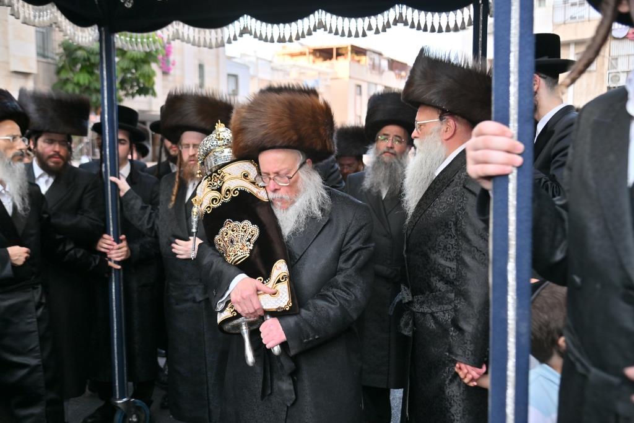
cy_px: 212
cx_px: 317
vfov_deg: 37.9
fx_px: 616
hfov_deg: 54.4
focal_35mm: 35
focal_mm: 35
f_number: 4
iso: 320
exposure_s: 1/200
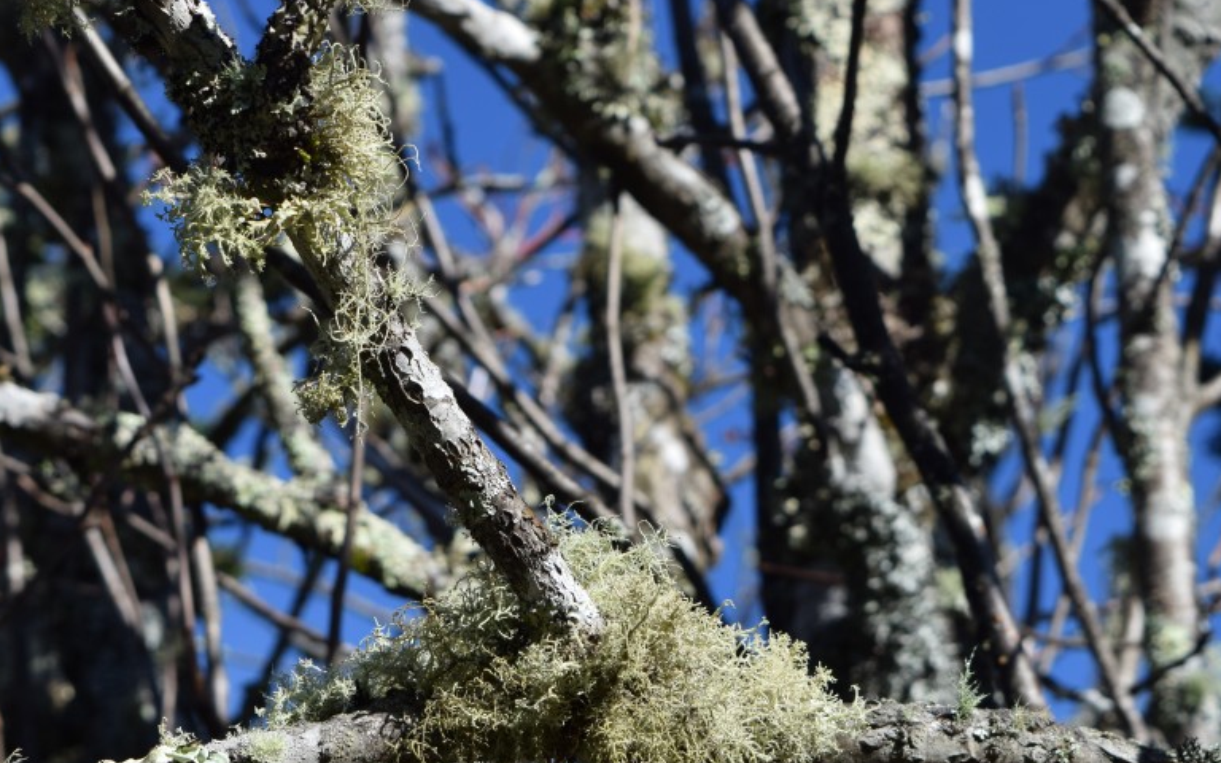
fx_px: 3527
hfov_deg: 19.6
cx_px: 445
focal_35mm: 106
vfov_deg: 12.3
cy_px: 483
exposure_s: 1/500
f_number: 8
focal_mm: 52
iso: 200
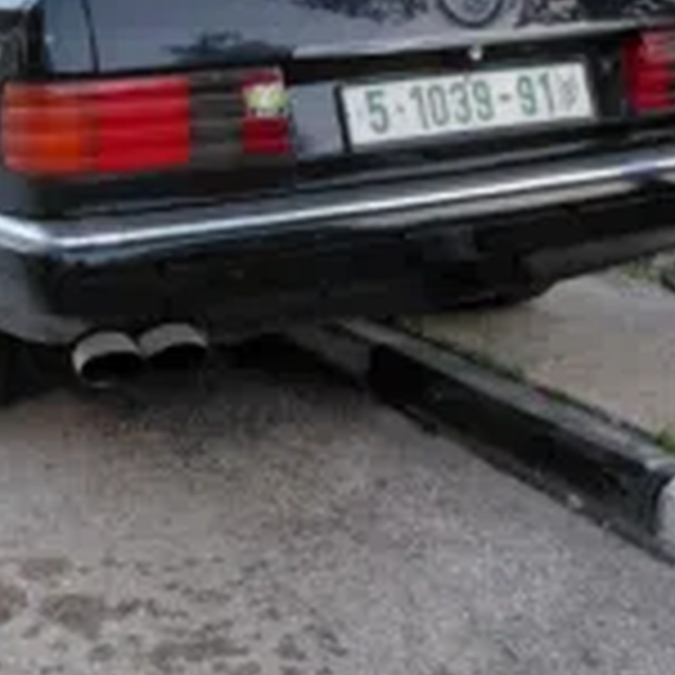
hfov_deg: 29.1
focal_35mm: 59
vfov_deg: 28.3
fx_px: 1302
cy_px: 117
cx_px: 324
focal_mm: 4.69
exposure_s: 1/120
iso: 160
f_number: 1.8
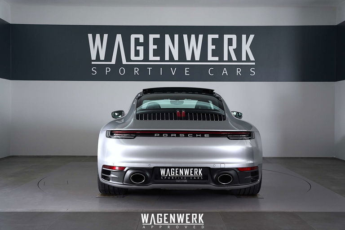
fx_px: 427
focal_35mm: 45
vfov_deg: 30.1
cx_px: 172
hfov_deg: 44.0
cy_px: 115
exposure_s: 1/10
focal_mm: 44.6
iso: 1600
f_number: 6.3
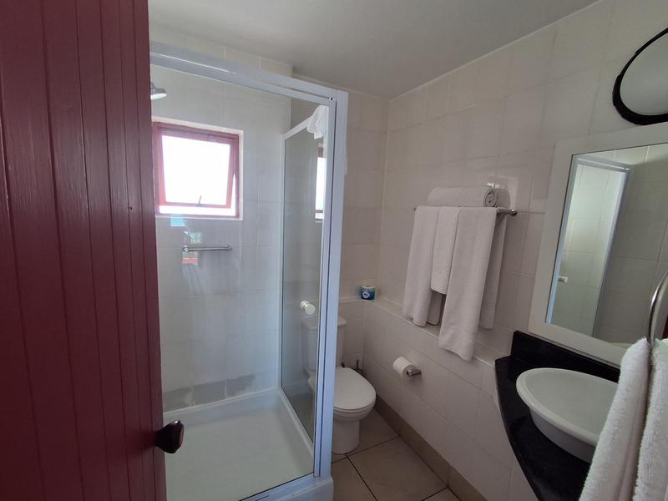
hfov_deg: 94.5
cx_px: 334
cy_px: 250
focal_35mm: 16
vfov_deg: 78.1
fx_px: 309
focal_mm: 1.64
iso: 50
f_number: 2.2
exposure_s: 1/50
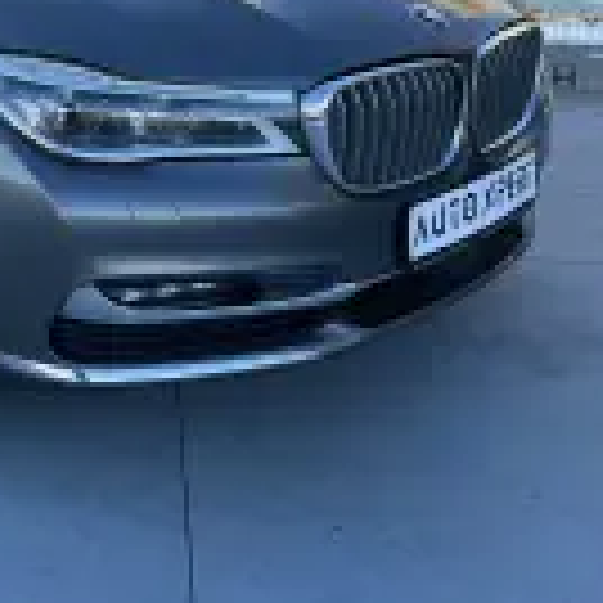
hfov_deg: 28.0
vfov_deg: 28.8
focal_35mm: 57
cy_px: 54
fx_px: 1123
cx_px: -18
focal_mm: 6.86
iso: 80
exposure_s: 1/1009
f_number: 1.78
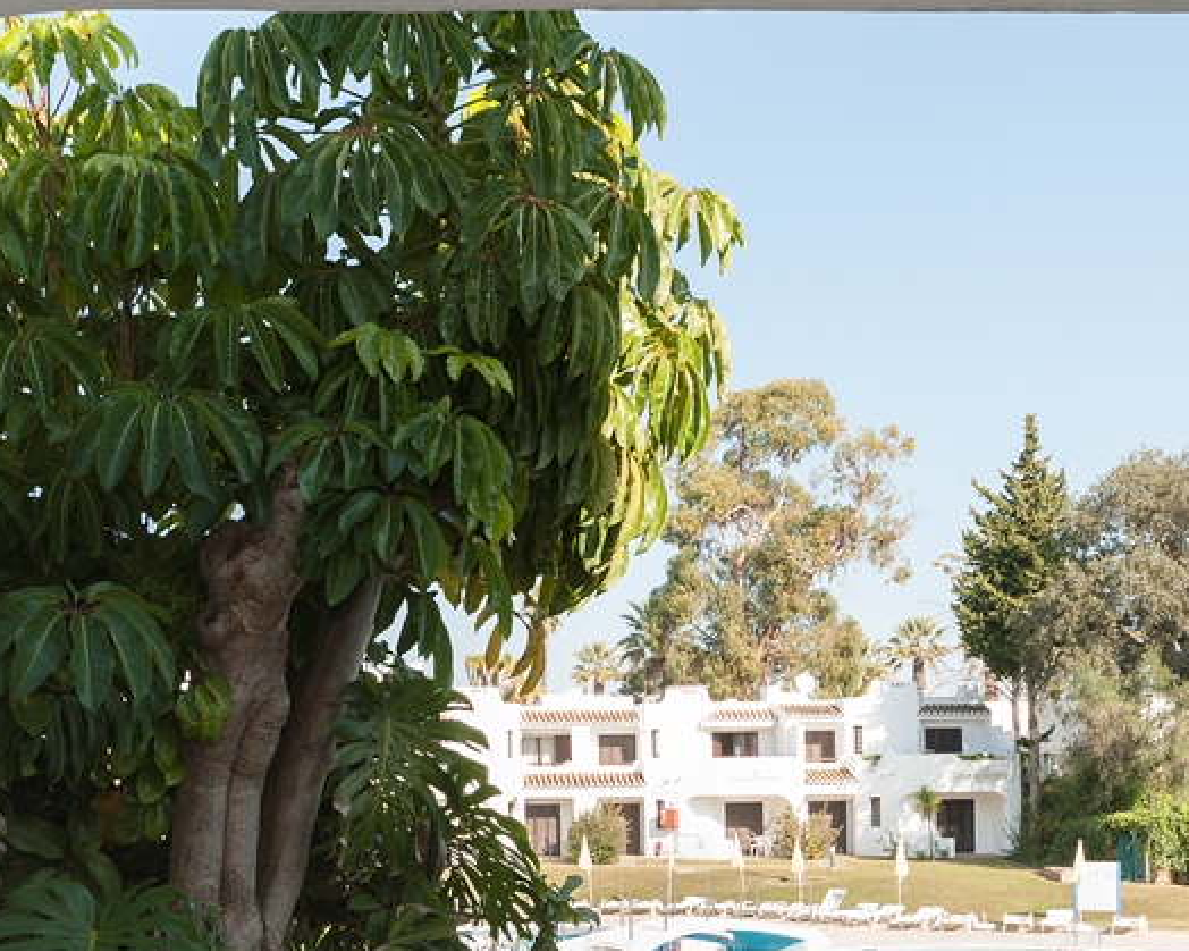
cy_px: 771
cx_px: 608
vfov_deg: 33.1
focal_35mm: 44
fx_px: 1548
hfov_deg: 42.0
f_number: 8
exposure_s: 1/160
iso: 200
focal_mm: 24
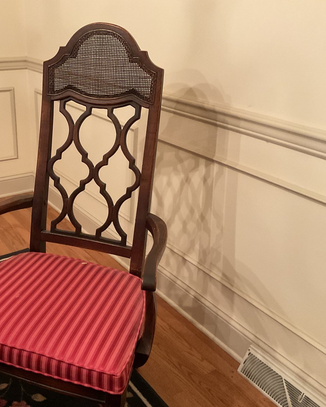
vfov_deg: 47.9
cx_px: 87
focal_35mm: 38
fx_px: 458
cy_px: 204
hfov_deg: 38.3
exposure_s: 1/60
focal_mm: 3
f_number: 1.8
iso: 250
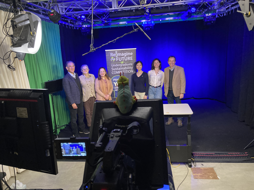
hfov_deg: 63.4
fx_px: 205
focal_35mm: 28
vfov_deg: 49.7
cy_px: 95
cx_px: 127
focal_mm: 3.99
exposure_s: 1/30
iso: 400
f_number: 1.8
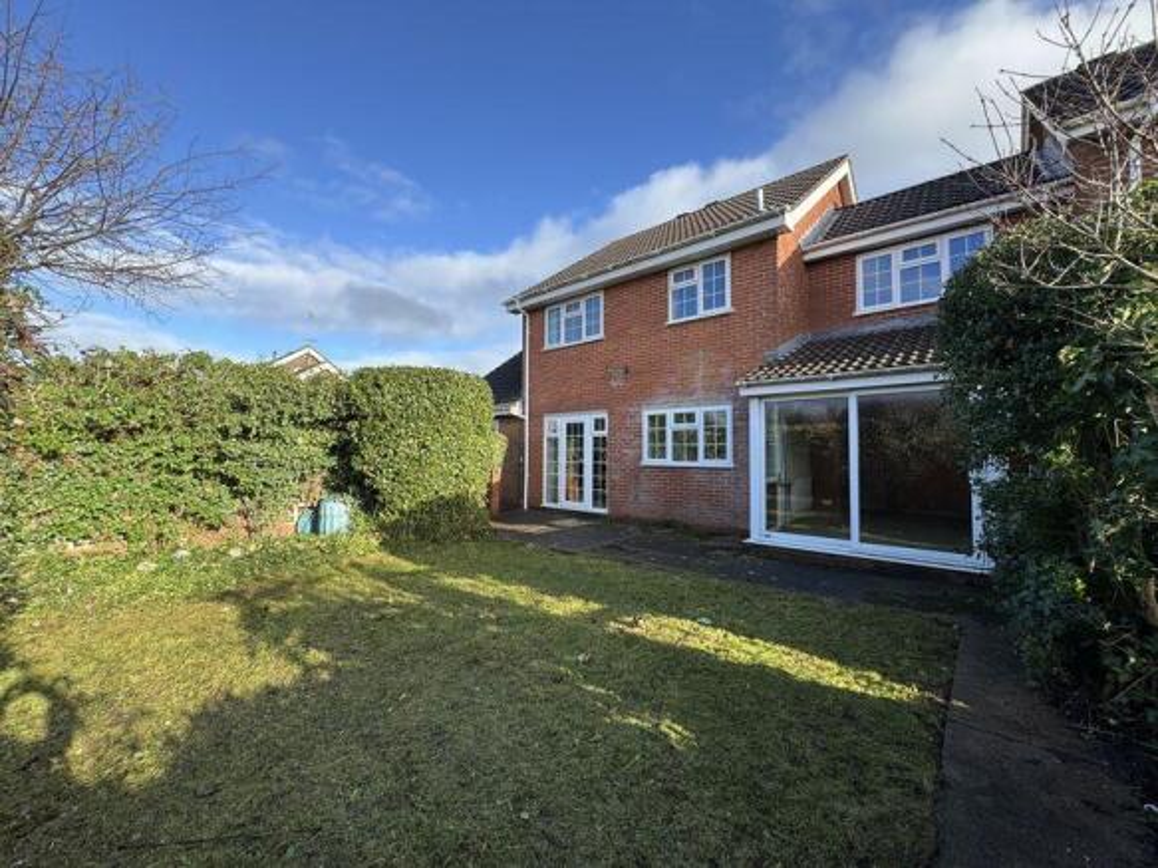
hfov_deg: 102.1
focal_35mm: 14
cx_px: 579
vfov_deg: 85.7
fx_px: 468
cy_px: 434
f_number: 2.2
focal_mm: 2.22
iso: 40
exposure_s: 1/529
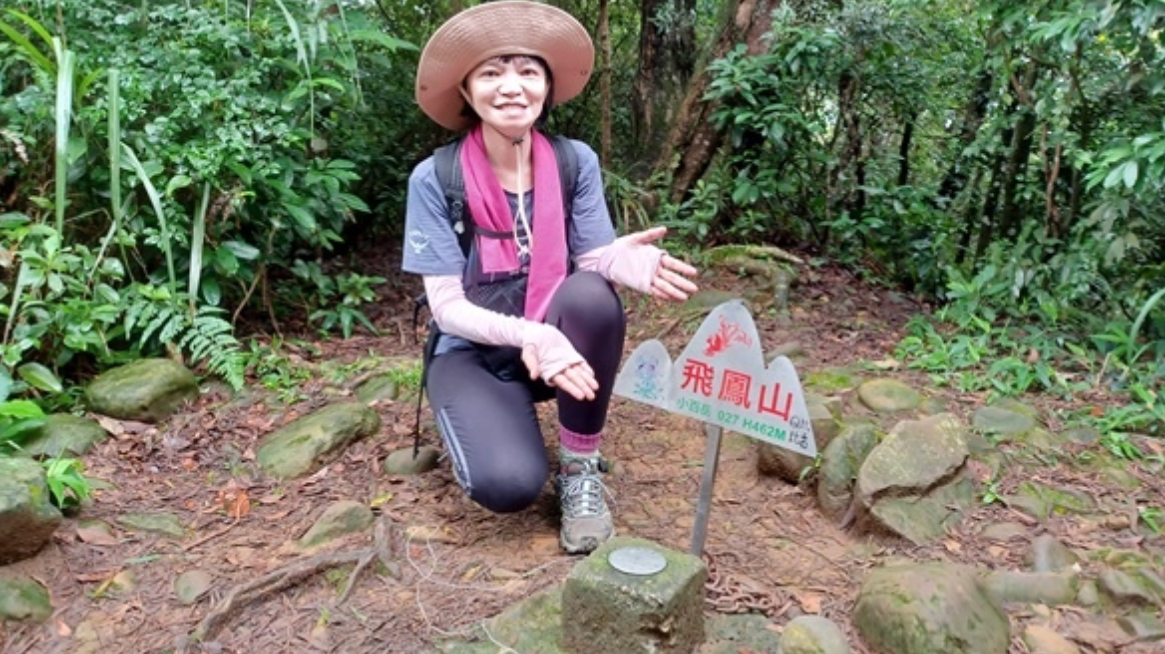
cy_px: 265
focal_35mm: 28
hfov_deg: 67.9
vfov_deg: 41.3
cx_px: 581
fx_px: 865
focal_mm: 4.6
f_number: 1.8
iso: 250
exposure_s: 1/60
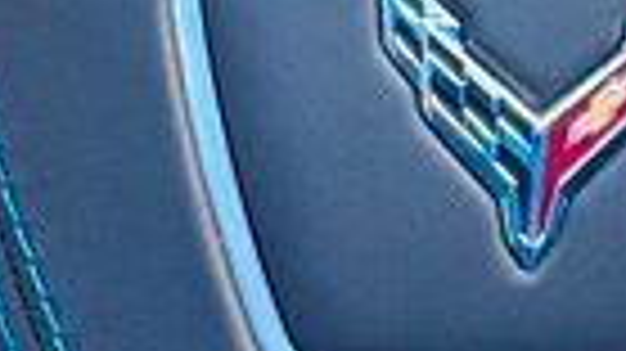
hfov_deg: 5.6
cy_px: -189
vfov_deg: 3.1
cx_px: 266
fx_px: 6370
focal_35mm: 384
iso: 100
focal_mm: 6.76
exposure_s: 1/120
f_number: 1.78
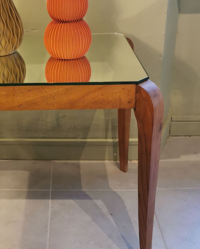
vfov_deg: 36.4
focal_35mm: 51
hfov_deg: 28.9
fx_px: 377
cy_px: 93
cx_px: 33
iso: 250
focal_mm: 5.56
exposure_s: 1/50
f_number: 1.6
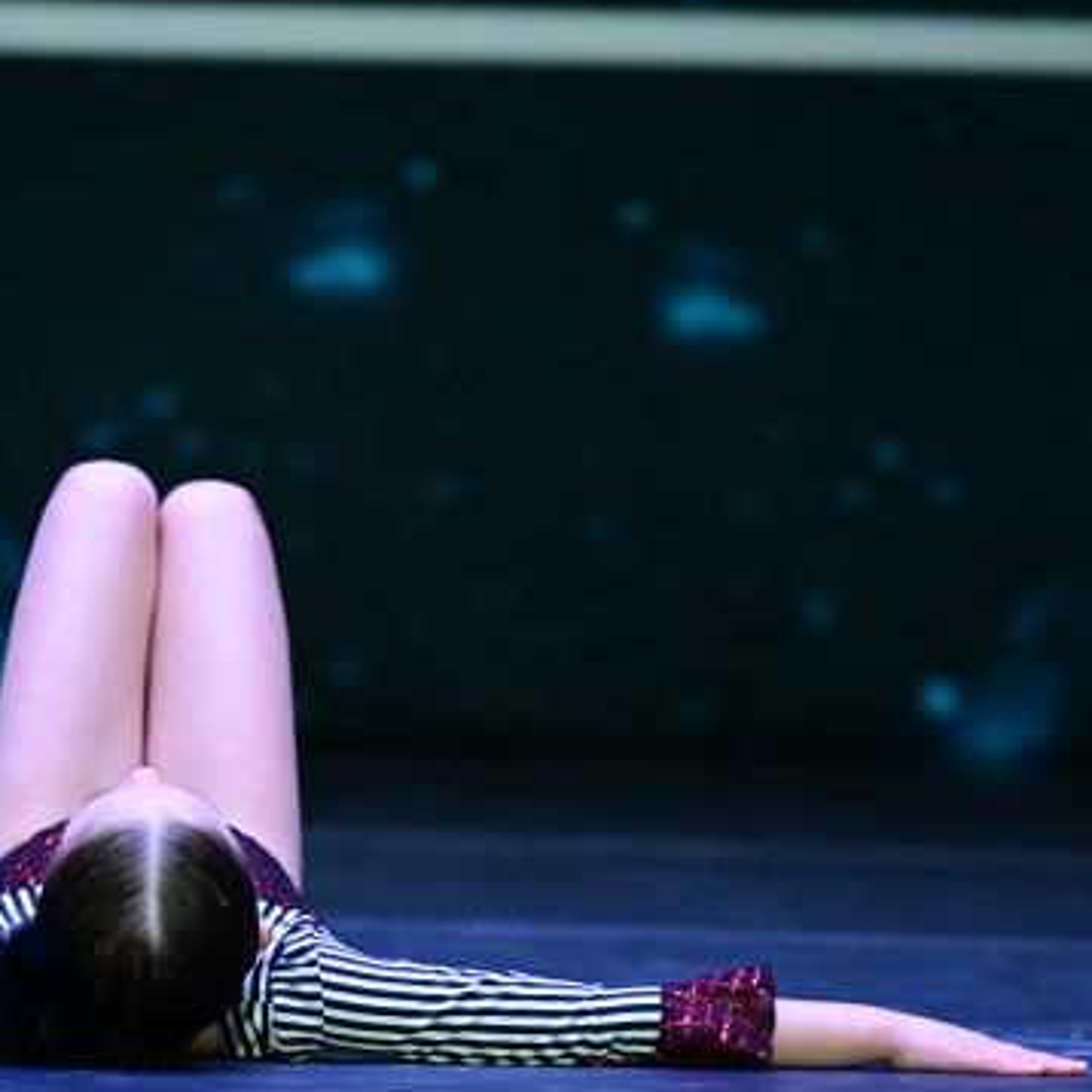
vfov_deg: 3.6
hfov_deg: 3.6
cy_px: 850
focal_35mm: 486
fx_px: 17346
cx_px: 290
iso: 3200
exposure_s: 1/1000
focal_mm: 200
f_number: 3.2
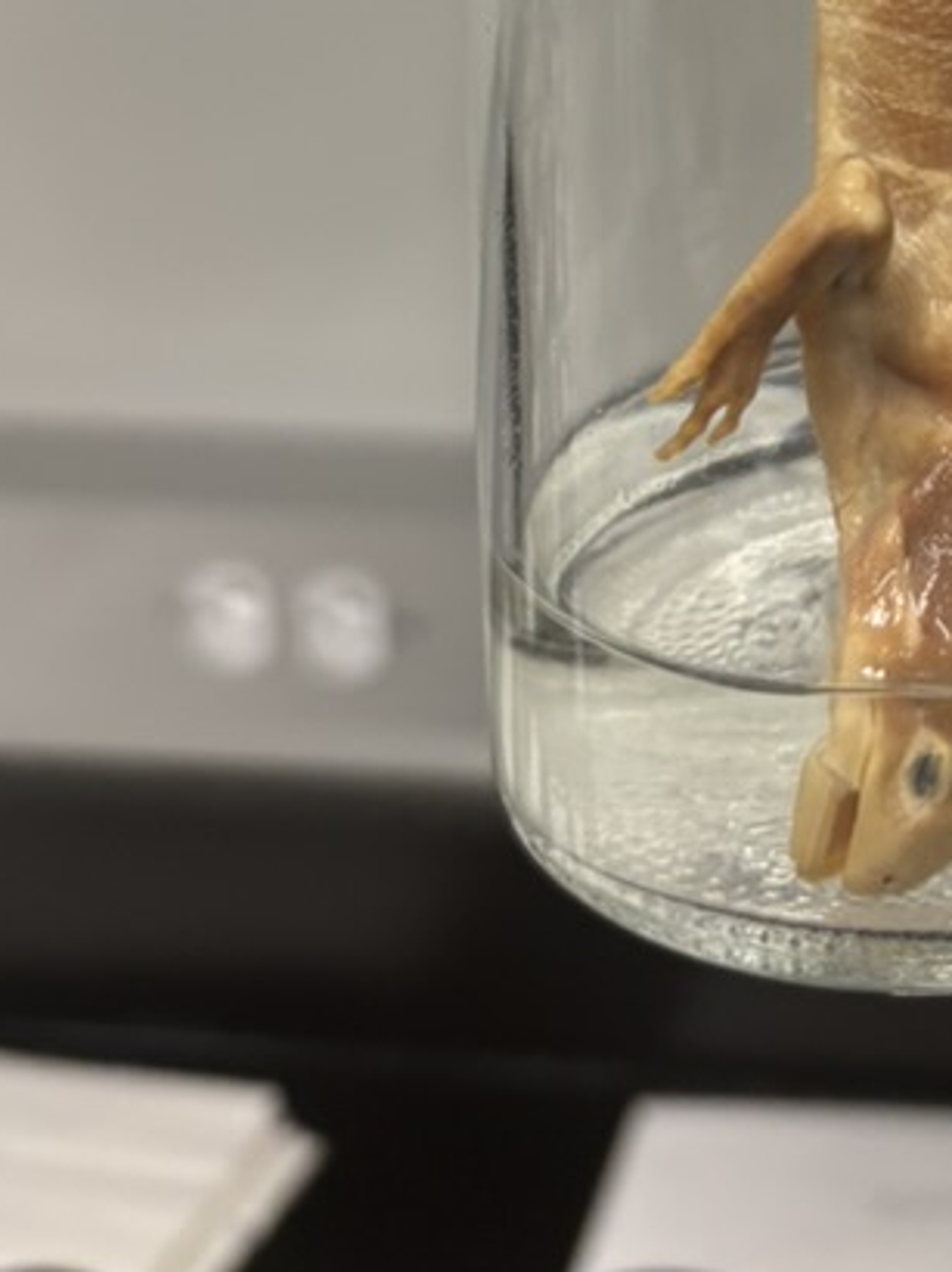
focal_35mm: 65
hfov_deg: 21.5
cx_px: 1023
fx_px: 2386
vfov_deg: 27.3
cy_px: -137
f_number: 1.6
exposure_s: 1/120
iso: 125
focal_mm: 5.96
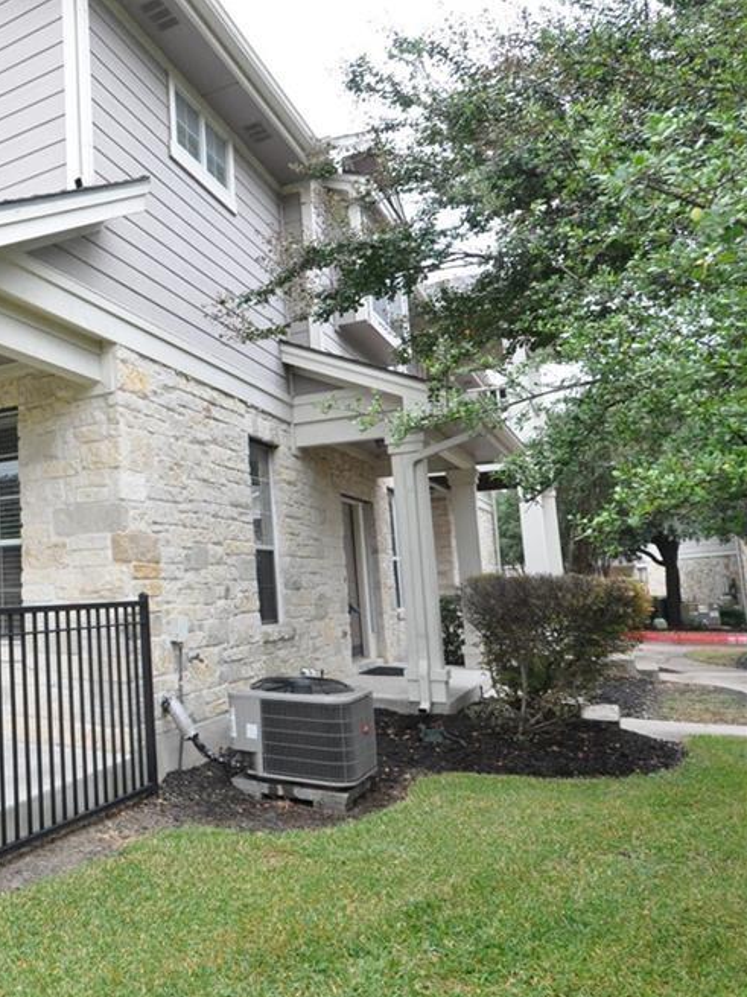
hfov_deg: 42.8
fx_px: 777
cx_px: -30
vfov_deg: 65.3
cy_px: 491
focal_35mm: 27
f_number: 7.1
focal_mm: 12
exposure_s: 1/200
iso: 2000
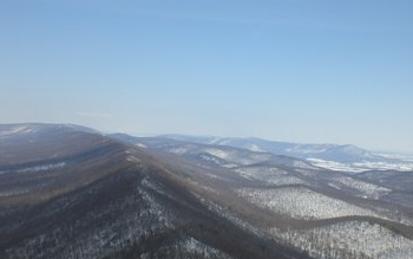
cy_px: 151
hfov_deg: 43.4
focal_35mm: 46
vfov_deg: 28.0
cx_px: 223
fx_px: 518
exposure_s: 1/800
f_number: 4.4
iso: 50
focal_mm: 6.3
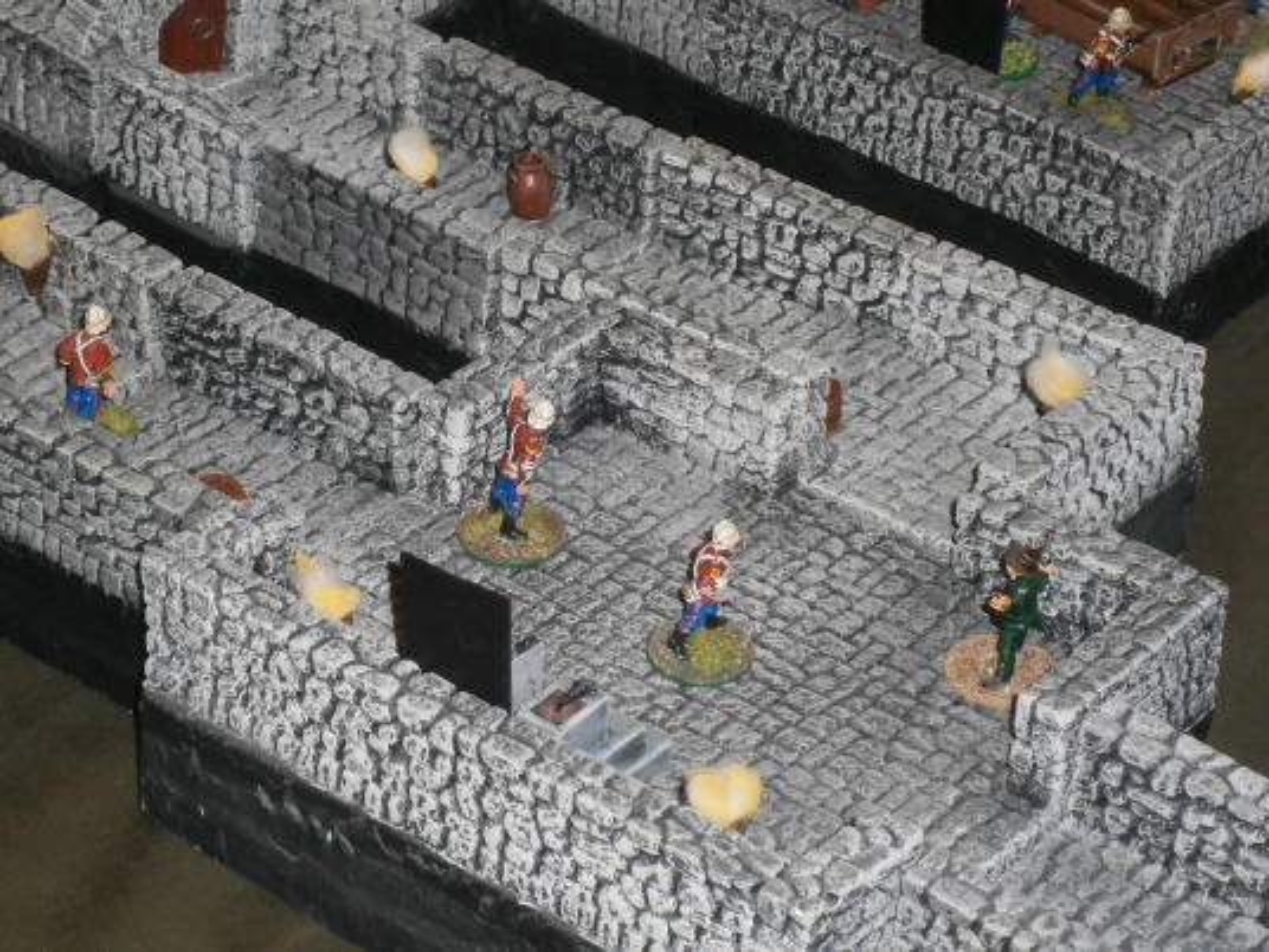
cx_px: 634
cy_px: 476
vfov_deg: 13.3
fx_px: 4069
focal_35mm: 111
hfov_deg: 17.7
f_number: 5.8
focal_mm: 19.6
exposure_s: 1/100
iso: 200
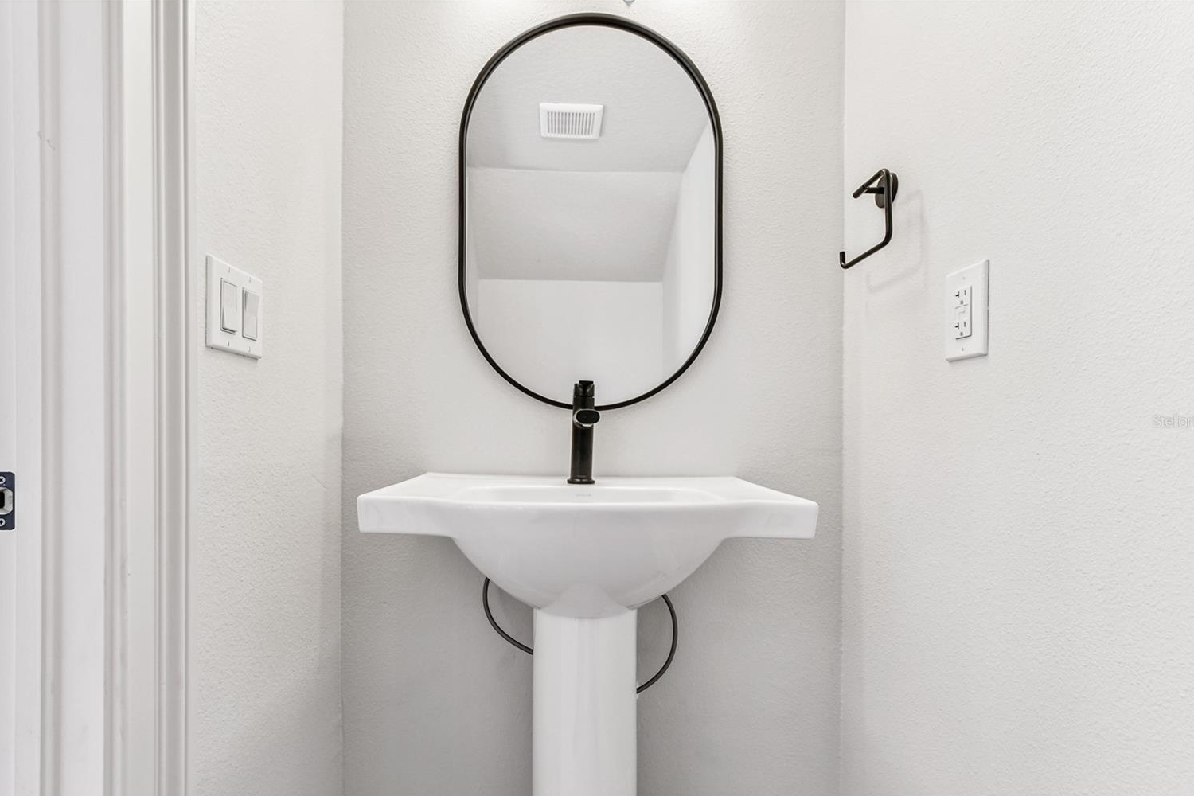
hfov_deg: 96.7
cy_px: 421
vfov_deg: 73.7
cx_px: 587
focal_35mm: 16
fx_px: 531
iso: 100
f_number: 7.1
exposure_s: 1/13
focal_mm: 10
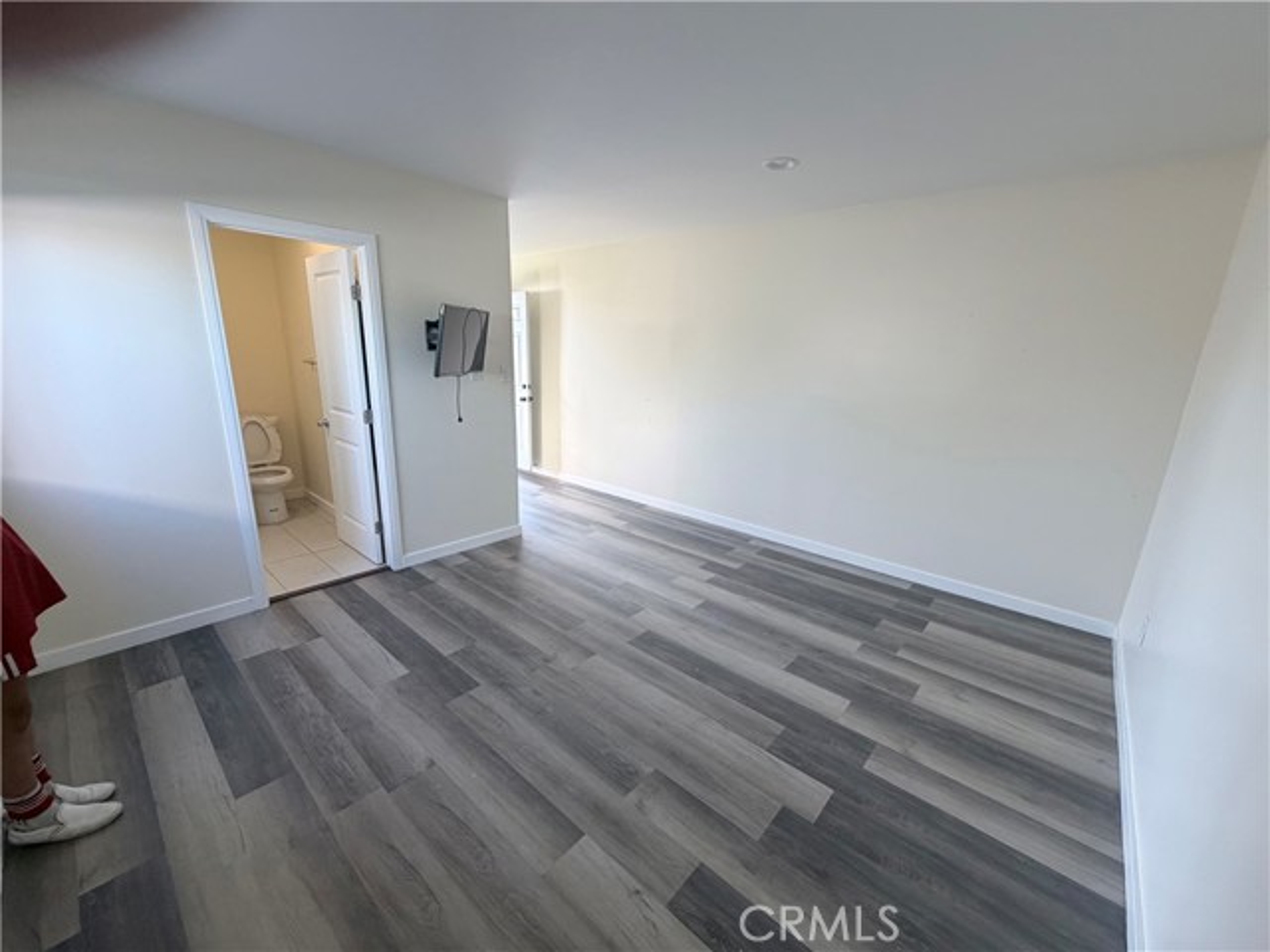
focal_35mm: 14
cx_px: 635
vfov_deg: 85.7
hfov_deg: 102.1
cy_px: 476
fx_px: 514
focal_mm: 2.22
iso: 200
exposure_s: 1/121
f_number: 2.2
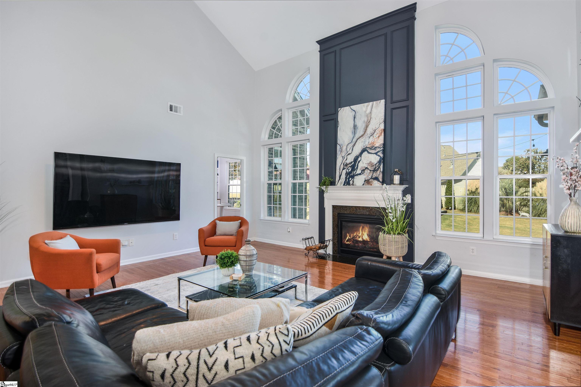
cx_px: 290
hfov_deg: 95.0
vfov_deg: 72.1
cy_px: 194
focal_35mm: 16
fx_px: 266
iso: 100
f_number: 5.6
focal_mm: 11
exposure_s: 1/60
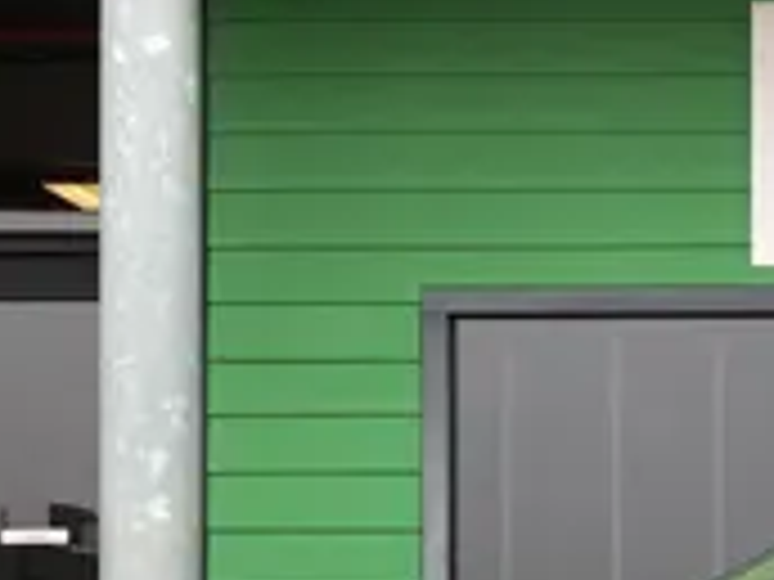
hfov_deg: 13.2
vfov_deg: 10.1
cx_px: 999
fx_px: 3242
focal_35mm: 145
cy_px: 679
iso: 50
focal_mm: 6
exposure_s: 1/122
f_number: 2.4
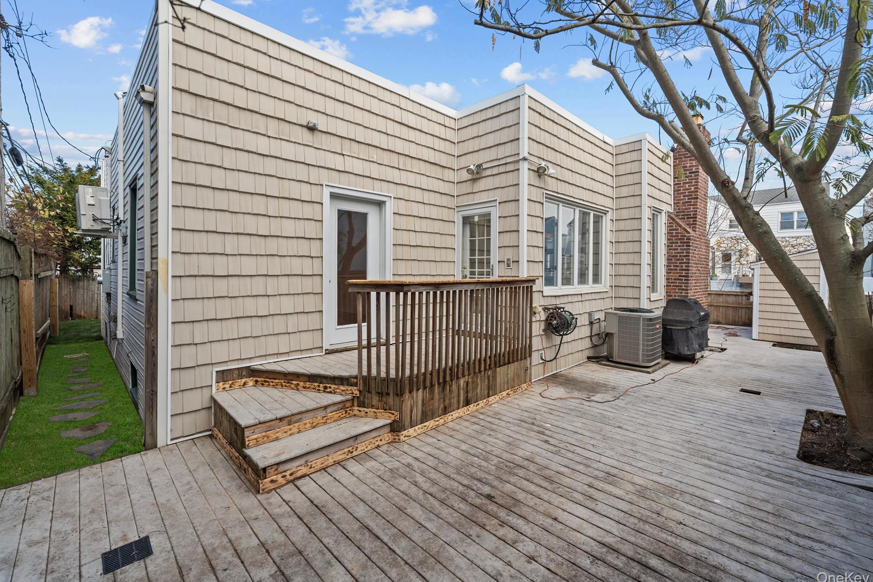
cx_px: 442
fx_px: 364
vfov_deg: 77.3
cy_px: 277
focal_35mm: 15
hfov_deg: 100.4
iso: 800
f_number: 8
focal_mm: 14
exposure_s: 1/320
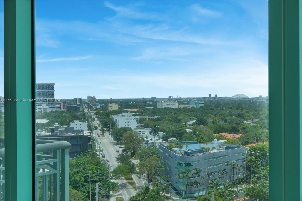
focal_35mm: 49
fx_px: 411
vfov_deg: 27.5
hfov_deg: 40.4
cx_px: 151
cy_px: 100
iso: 250
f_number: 13
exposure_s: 1/800
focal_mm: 33
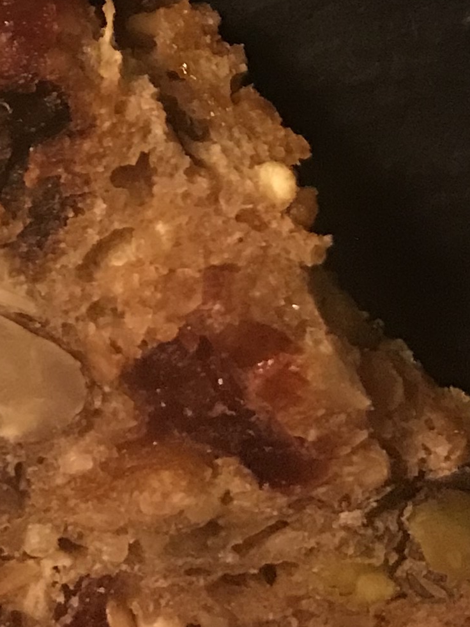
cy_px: -581
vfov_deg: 14.5
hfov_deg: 12.4
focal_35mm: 115
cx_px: -176
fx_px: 2083
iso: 100
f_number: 1.8
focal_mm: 3.99
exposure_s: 1/13
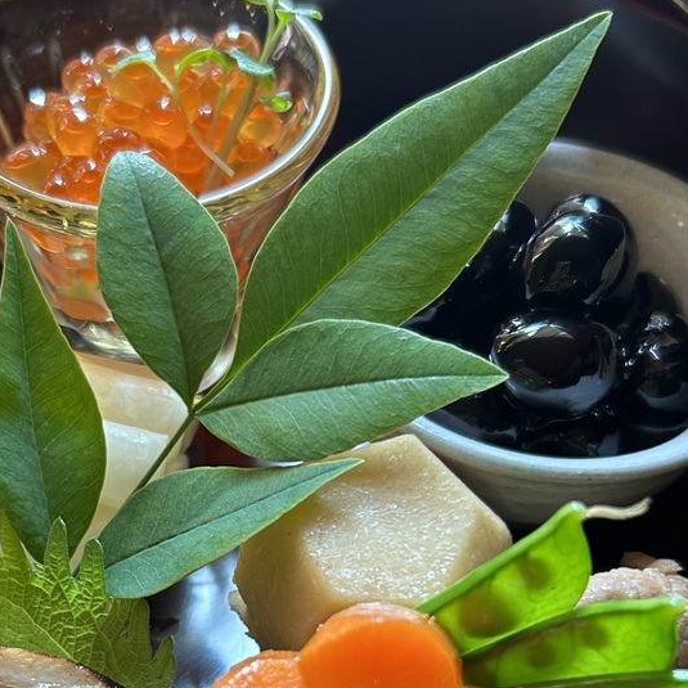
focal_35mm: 55
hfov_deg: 30.8
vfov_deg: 30.1
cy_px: 580
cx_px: 208
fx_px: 1237
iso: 125
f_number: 1.5
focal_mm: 5.7
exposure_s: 1/64
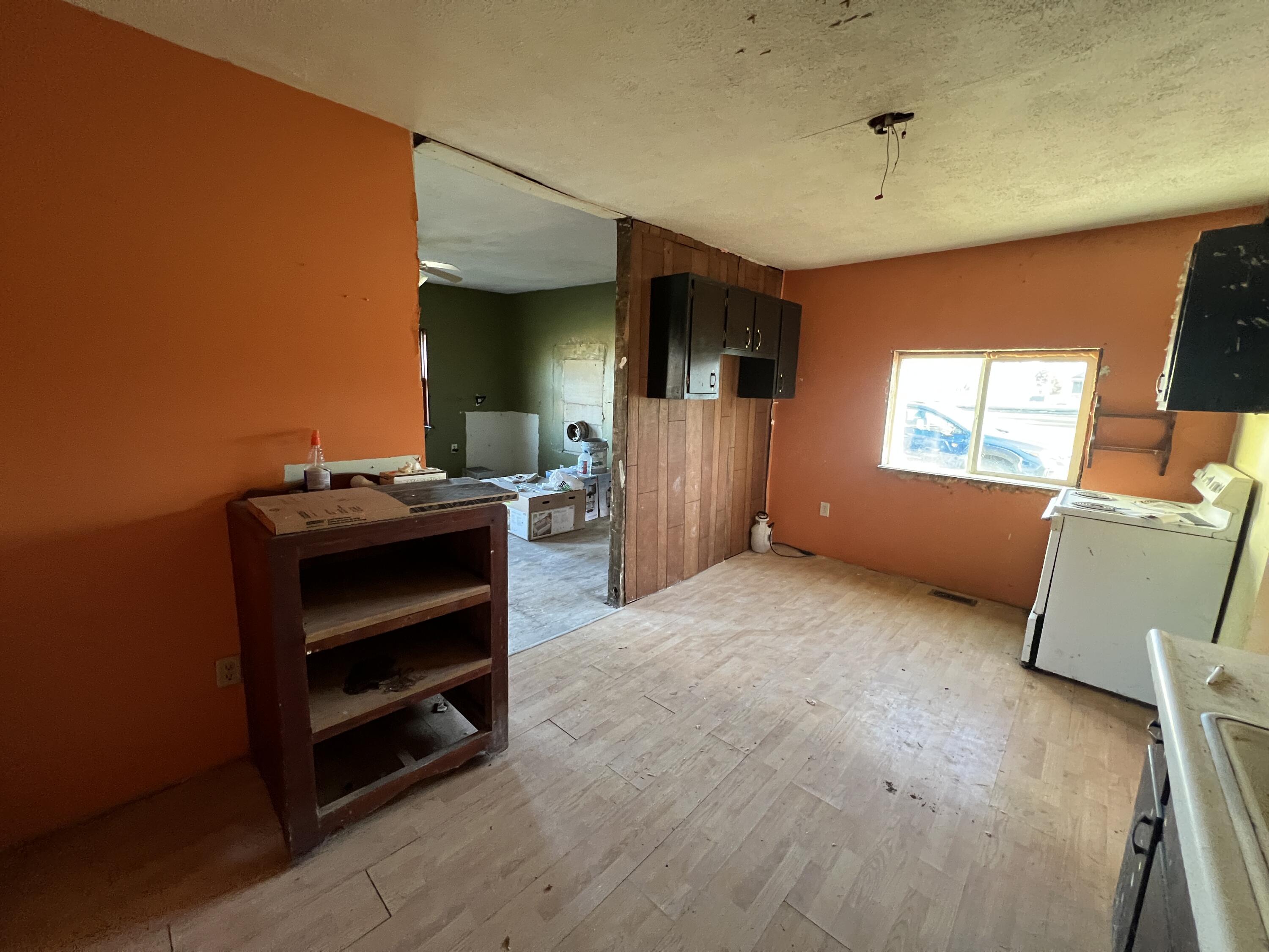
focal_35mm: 13
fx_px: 477
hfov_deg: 106.2
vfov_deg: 89.9
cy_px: 476
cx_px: 634
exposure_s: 1/60
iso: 400
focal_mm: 1.57
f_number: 1.8
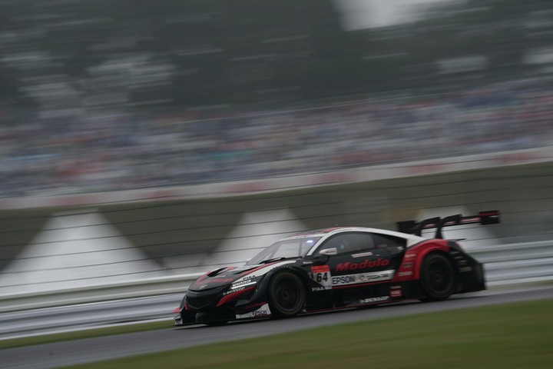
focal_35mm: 200
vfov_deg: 6.9
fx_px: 3072
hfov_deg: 10.3
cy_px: 184
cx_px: 276
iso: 200
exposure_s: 1/40
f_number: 10
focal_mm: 200
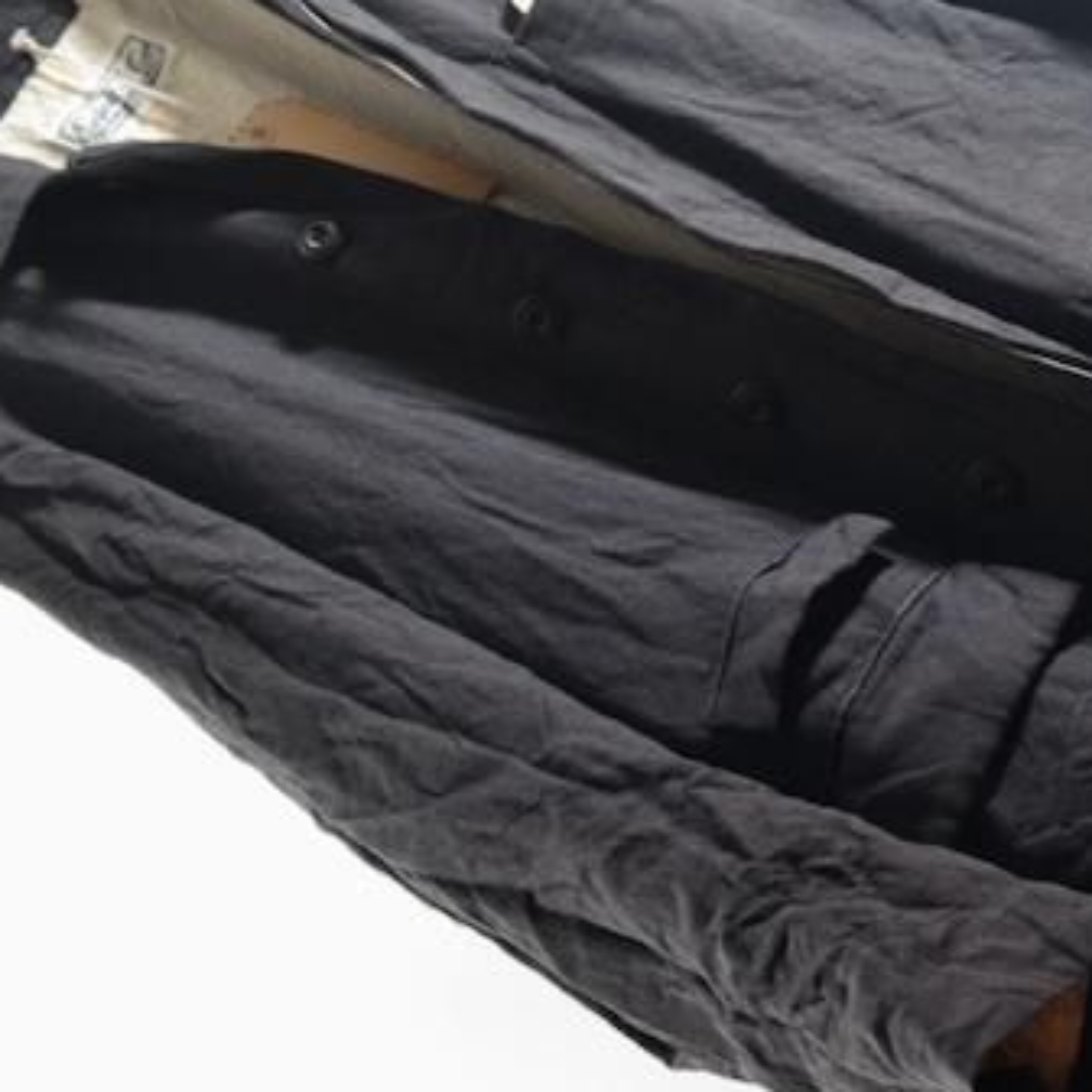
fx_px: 4319
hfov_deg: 14.1
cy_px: 588
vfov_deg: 14.4
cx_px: 1190
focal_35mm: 121
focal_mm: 40
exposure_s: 1/20
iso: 800
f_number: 6.3
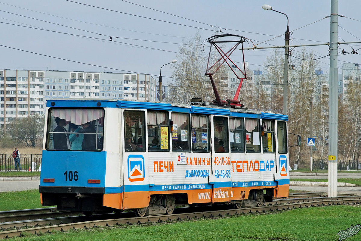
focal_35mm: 128
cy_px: 120
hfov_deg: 16.1
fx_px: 1278
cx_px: 180
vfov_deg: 10.8
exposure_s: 1/1000
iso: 200
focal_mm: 85
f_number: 7.1
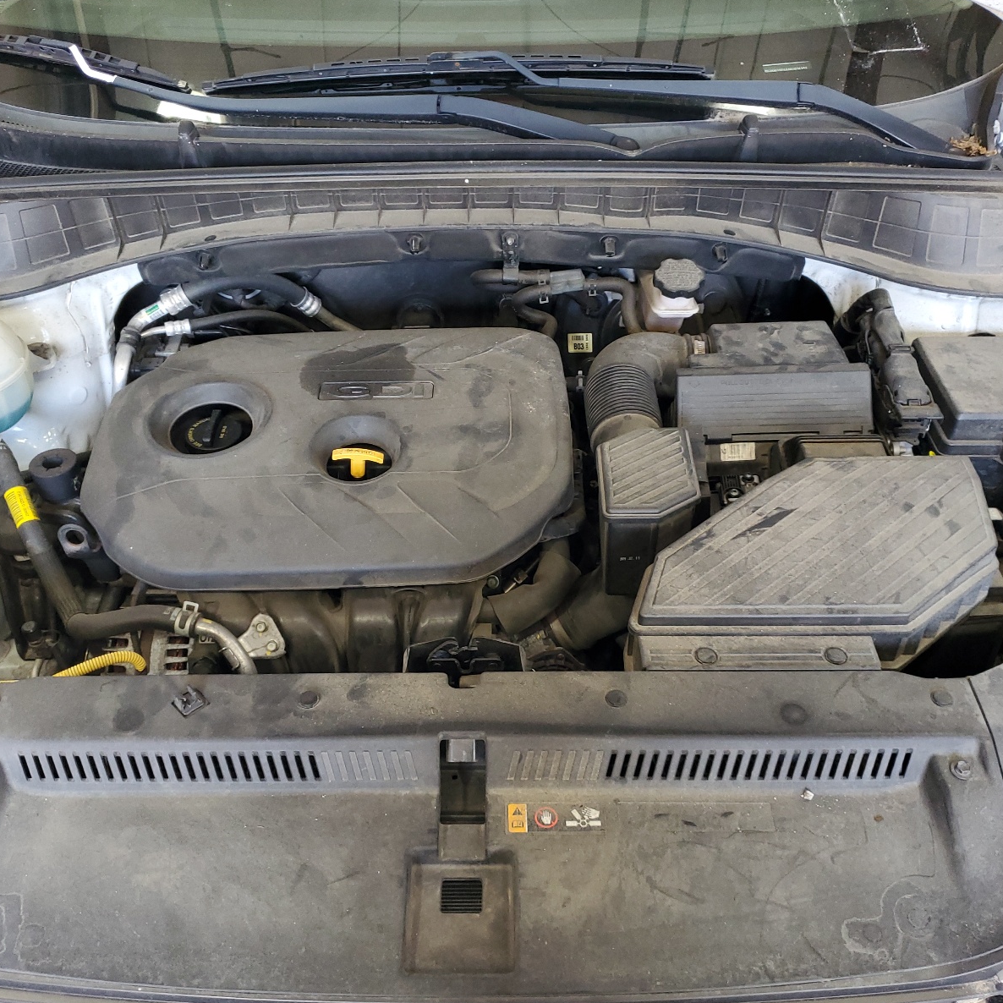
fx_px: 1016
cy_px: 499
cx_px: 493
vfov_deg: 52.5
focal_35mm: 31
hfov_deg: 52.5
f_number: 1.5
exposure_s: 1/60.2
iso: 128
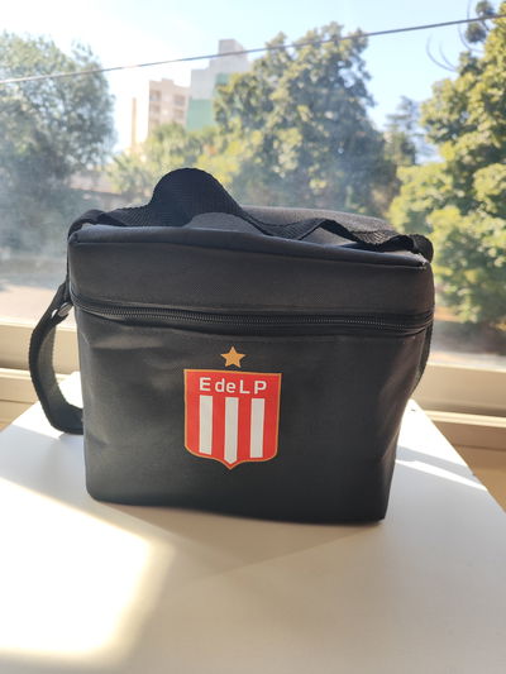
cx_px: 253
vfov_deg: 71.6
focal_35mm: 24
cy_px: 337
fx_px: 468
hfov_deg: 56.8
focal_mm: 5.89
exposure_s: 1/100
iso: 112
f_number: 1.89
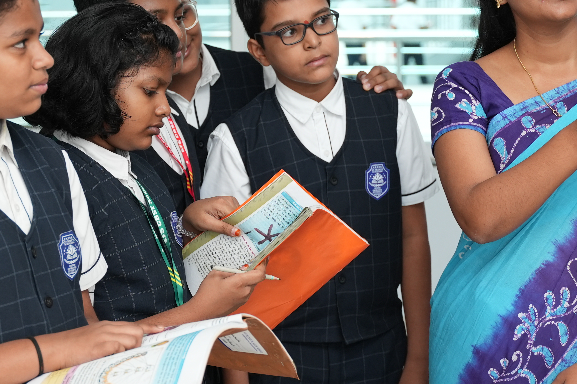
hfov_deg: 17.9
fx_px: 1829
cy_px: 186
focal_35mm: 114
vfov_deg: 12.0
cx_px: 305
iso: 500
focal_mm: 41.4
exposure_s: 1/100
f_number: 3.2
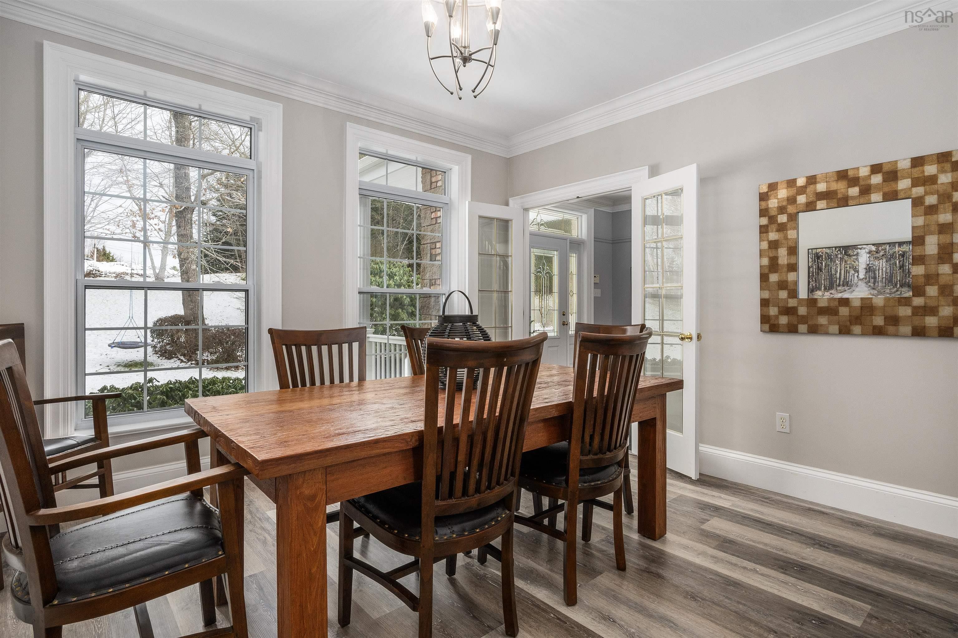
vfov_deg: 67.4
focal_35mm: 18
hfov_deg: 90.0
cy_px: 319
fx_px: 479
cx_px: 479
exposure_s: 1/20
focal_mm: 12
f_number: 10
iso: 320
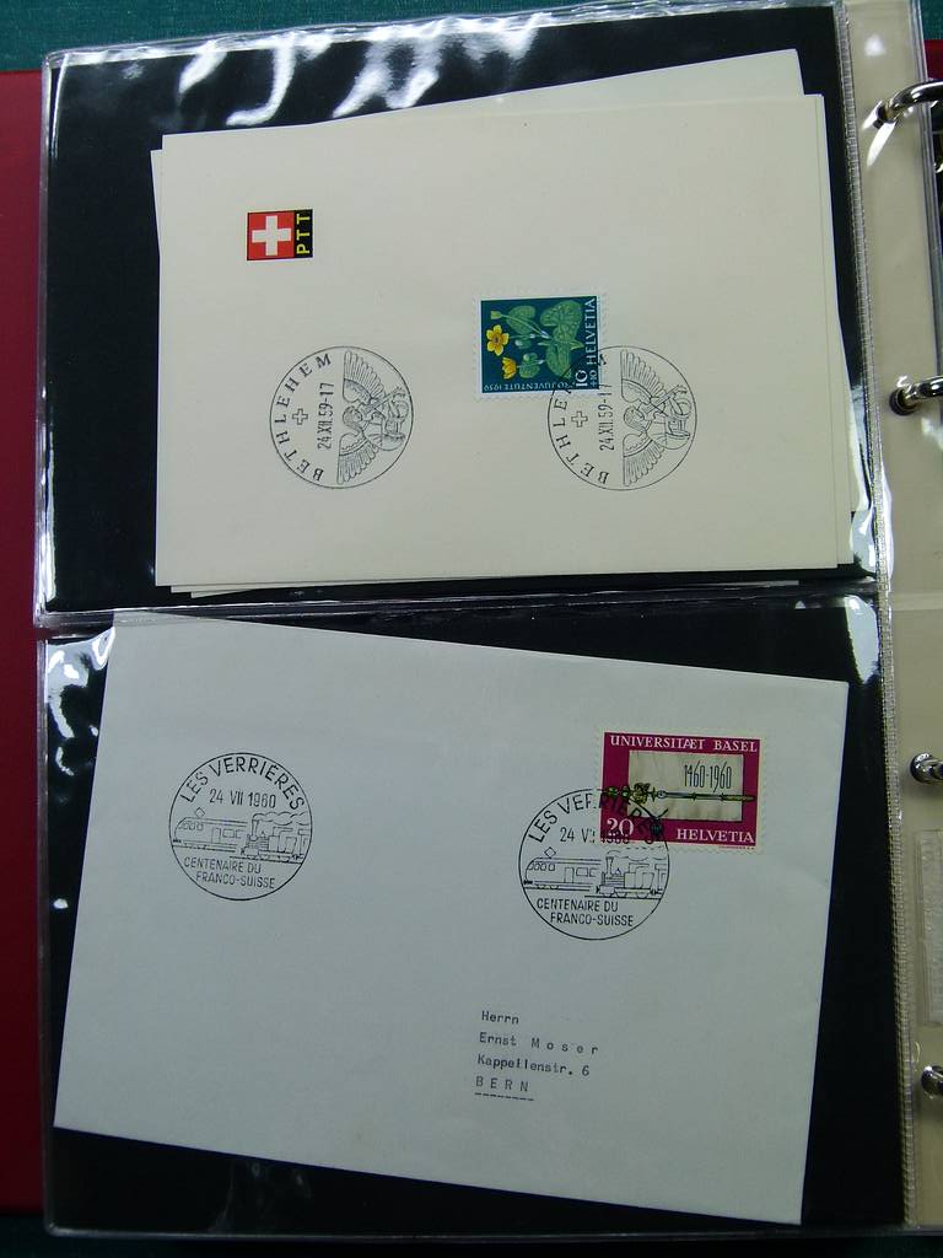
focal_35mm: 38
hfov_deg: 37.7
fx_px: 1380
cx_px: 472
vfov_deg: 49.0
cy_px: 629
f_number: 4
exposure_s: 1/125
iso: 100
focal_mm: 6.8
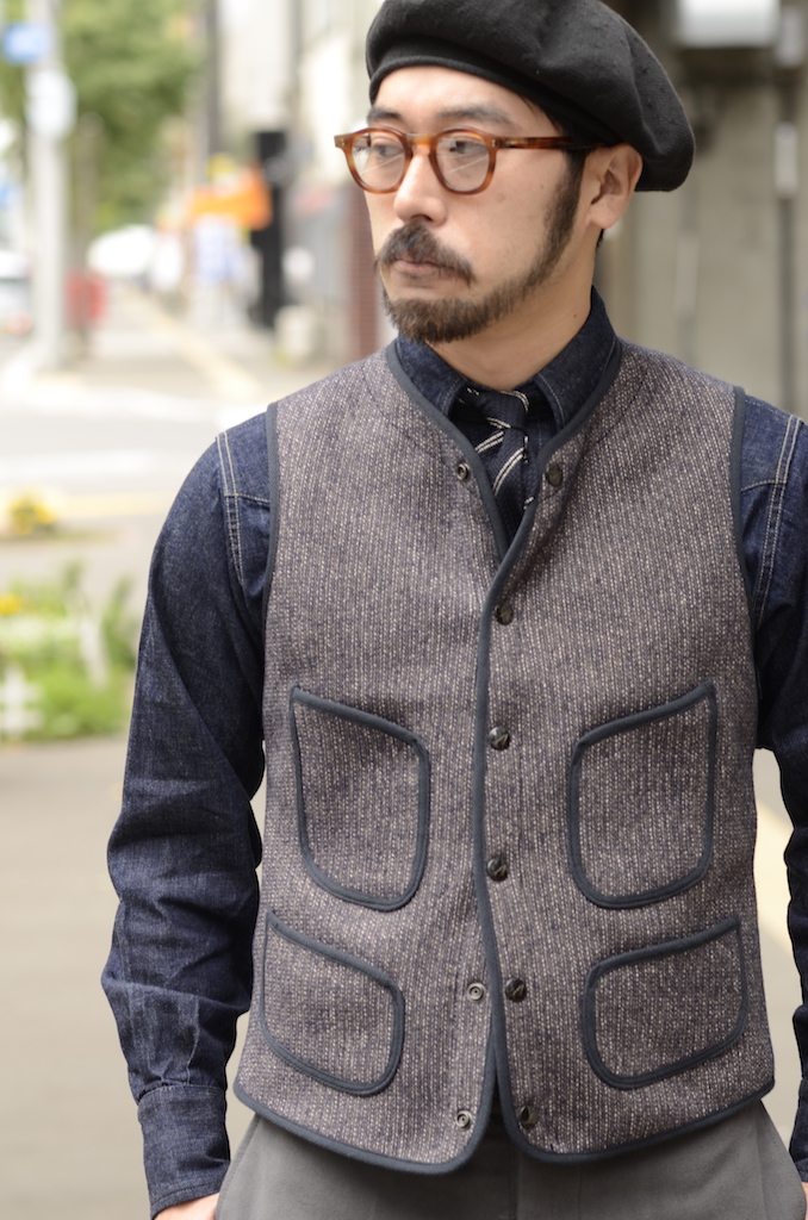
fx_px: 4313
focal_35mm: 128
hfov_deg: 10.7
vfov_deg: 16.1
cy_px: 610
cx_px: 404
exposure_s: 1/60
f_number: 2
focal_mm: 85
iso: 125
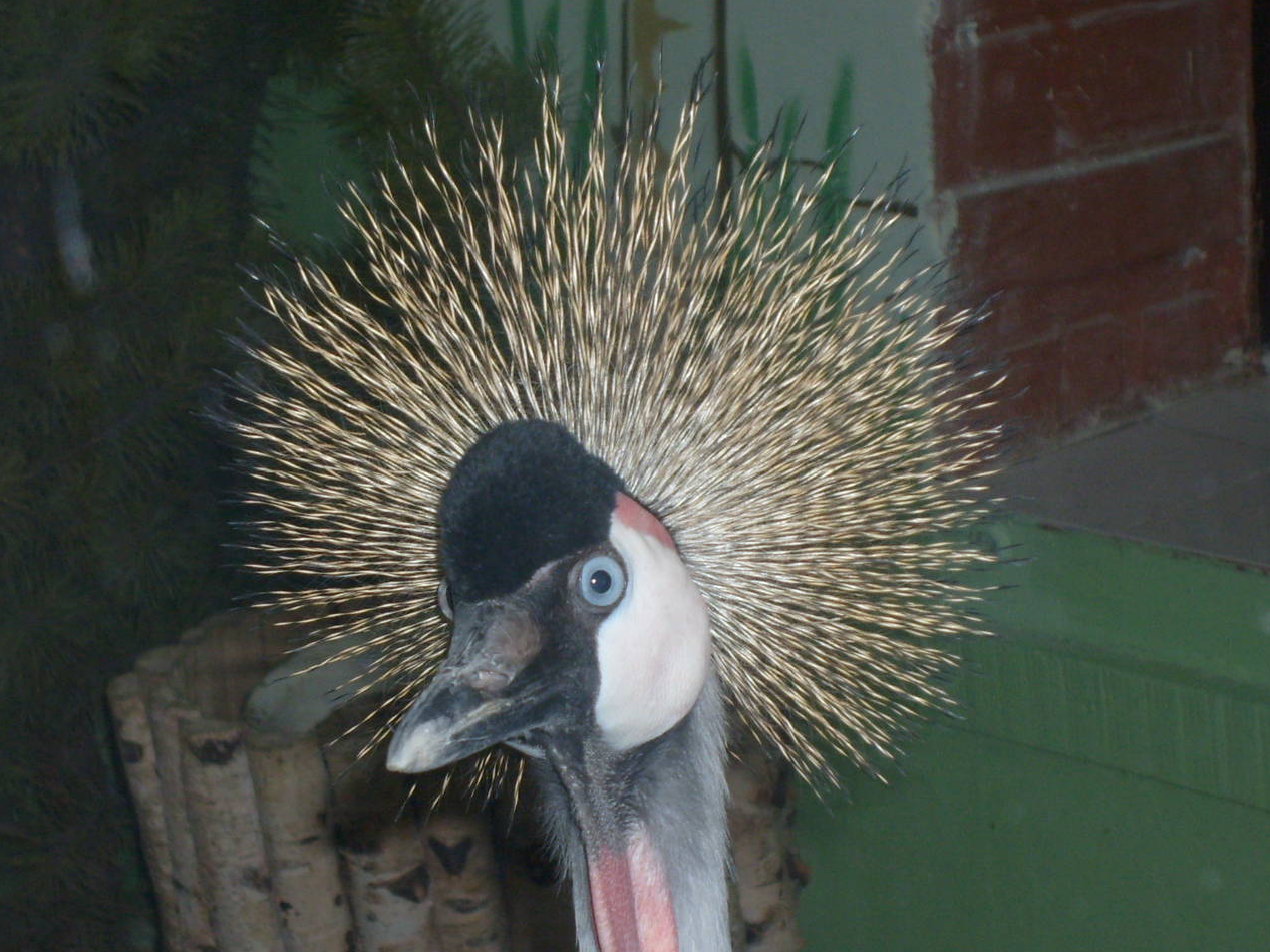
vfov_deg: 11.1
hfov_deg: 14.7
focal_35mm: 134
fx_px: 4915
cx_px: 671
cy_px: 574
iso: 100
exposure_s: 1/90
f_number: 4.9
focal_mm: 17.4
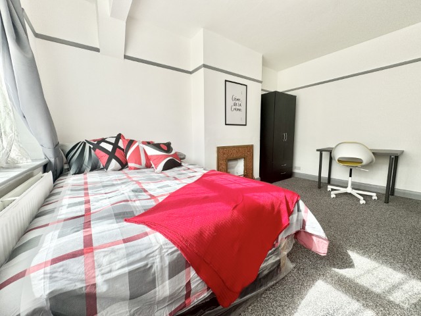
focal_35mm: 14
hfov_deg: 102.1
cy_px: 158
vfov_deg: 85.7
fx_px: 170
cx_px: 210
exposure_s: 1/119
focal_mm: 2.22
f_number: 2.2
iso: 40
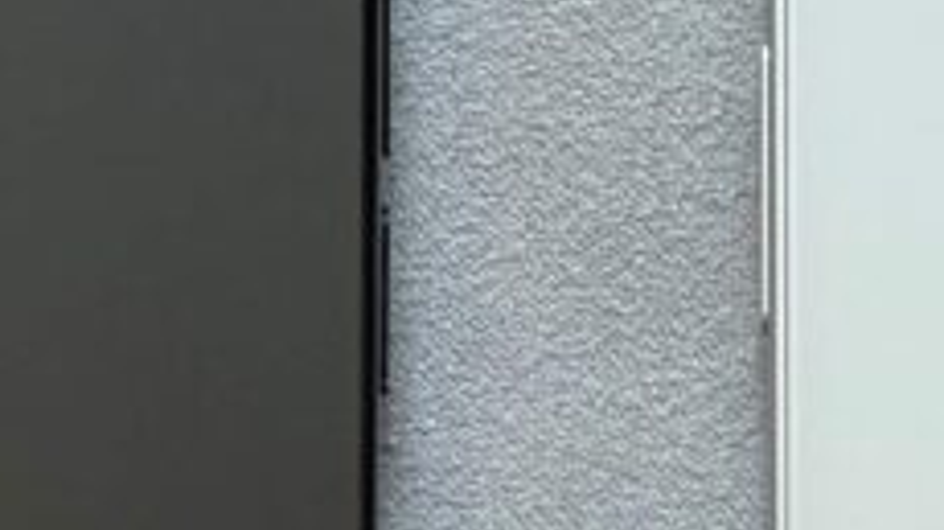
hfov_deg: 8.6
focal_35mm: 251
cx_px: 579
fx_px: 6278
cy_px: 565
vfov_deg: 4.8
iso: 100
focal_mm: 6
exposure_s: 1/120
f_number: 2
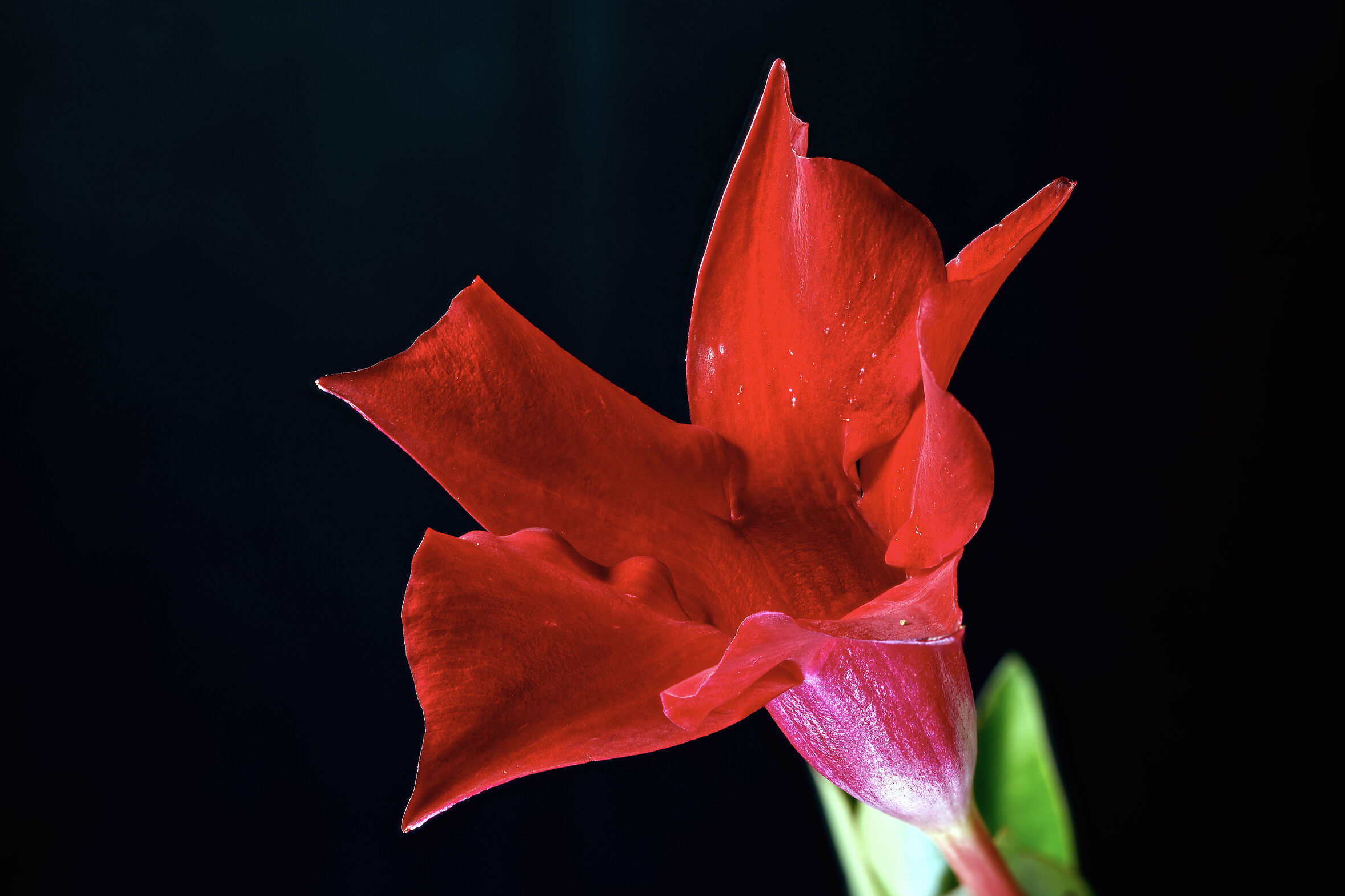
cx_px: 676
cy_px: 445
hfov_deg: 19.1
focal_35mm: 107
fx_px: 3997
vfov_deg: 12.8
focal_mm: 105
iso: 160
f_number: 11
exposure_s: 1/10
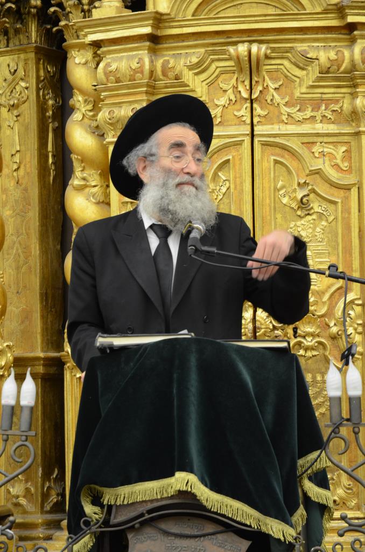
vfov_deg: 16.1
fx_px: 1948
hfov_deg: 10.7
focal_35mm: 128
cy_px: 276
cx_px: 182
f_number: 5.6
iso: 1250
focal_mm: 85
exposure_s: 1/100
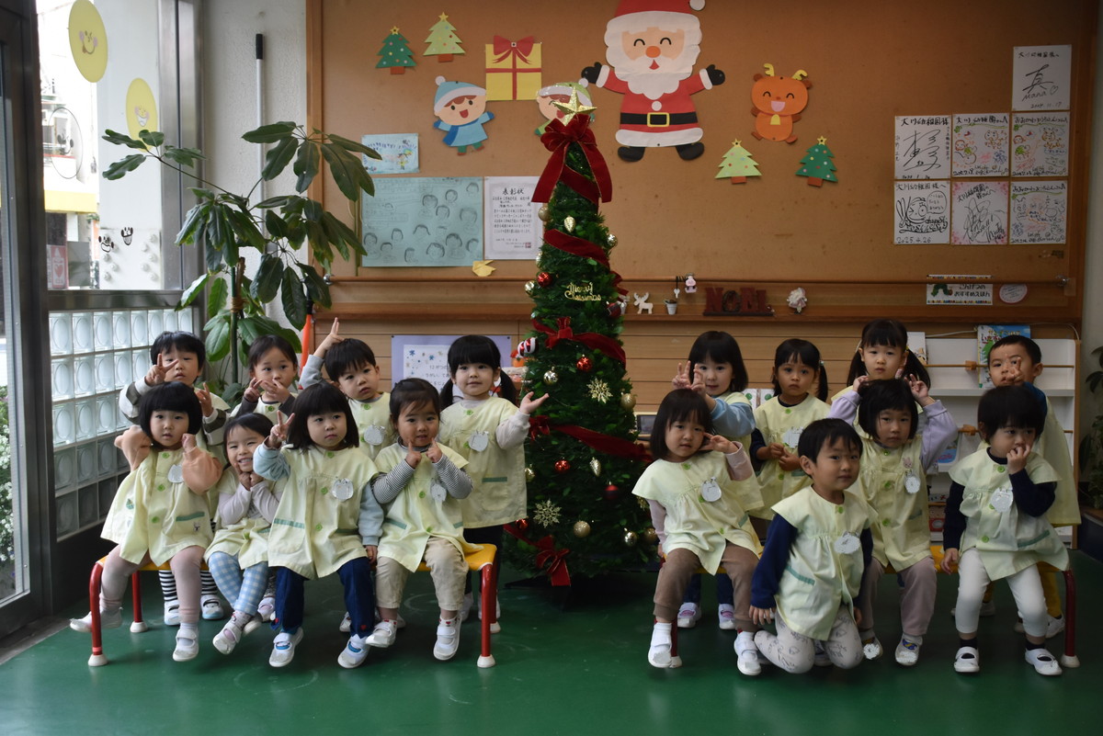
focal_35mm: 36
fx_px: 1103
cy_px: 368
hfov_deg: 53.1
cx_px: 552
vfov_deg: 36.9
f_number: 4
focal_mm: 24
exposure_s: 1/250
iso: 800
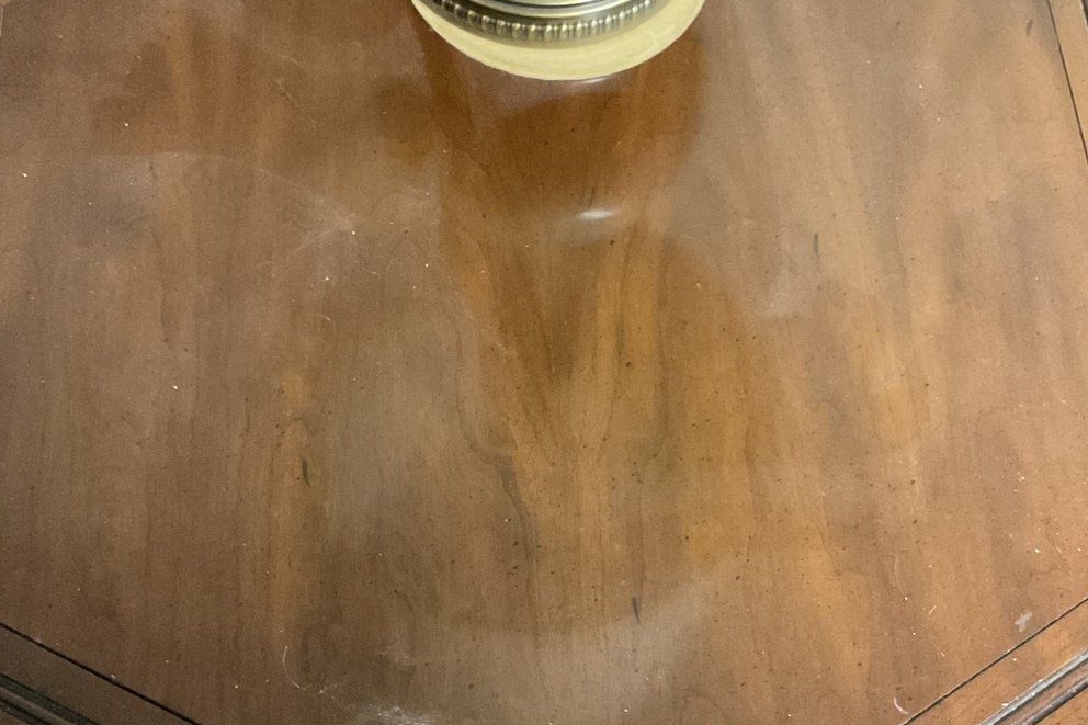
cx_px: 593
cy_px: 508
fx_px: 1390
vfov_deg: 28.9
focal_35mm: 46
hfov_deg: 42.7
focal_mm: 3
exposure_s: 1/30
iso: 500
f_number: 1.8
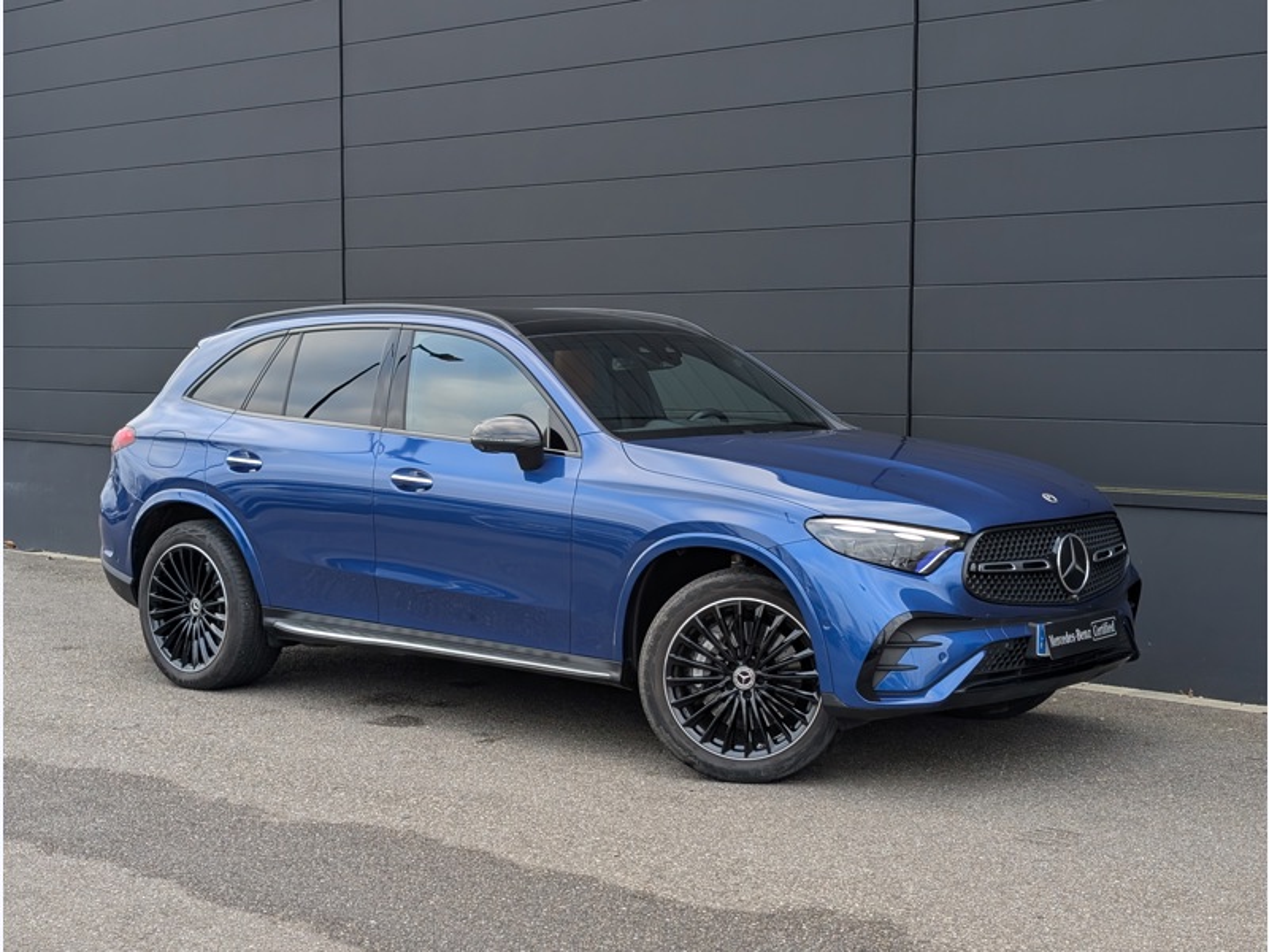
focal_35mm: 49
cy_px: 476
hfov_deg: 38.9
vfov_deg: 29.7
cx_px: 634
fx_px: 1796
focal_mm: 6.9
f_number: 1.68
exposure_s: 1/316
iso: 97
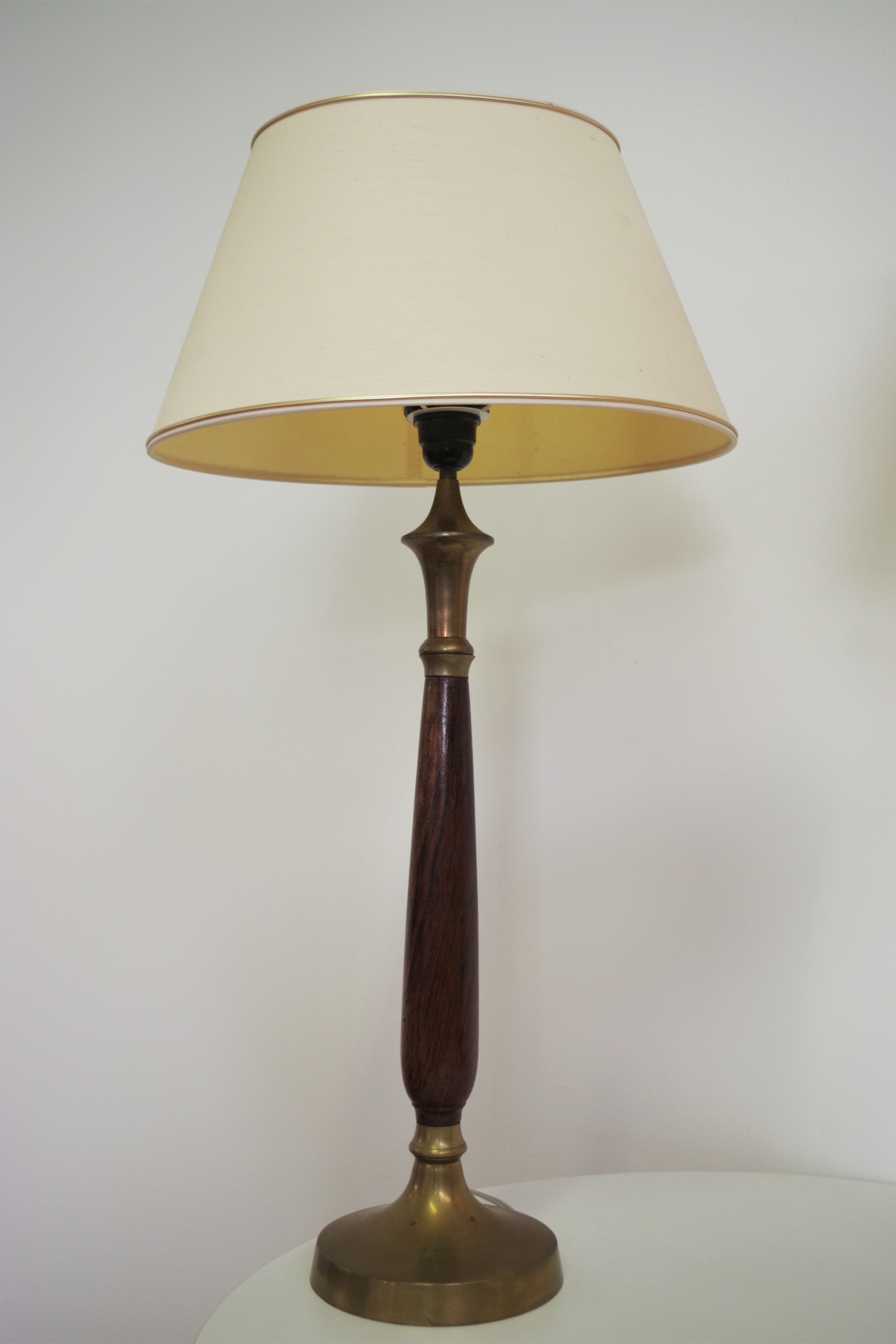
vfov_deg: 53.1
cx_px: 448
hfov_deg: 36.9
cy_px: 672
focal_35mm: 36
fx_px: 1344
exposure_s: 1/100
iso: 400
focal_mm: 24.38
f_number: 4
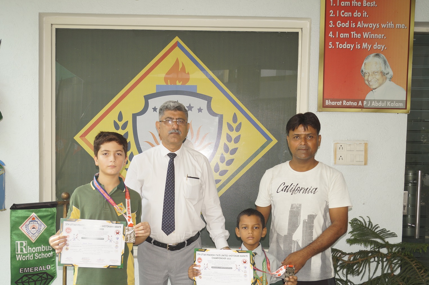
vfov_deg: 34.9
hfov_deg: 50.7
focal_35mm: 38
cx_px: 196
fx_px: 453
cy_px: 169
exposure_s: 1/160
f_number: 4
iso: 160
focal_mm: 20
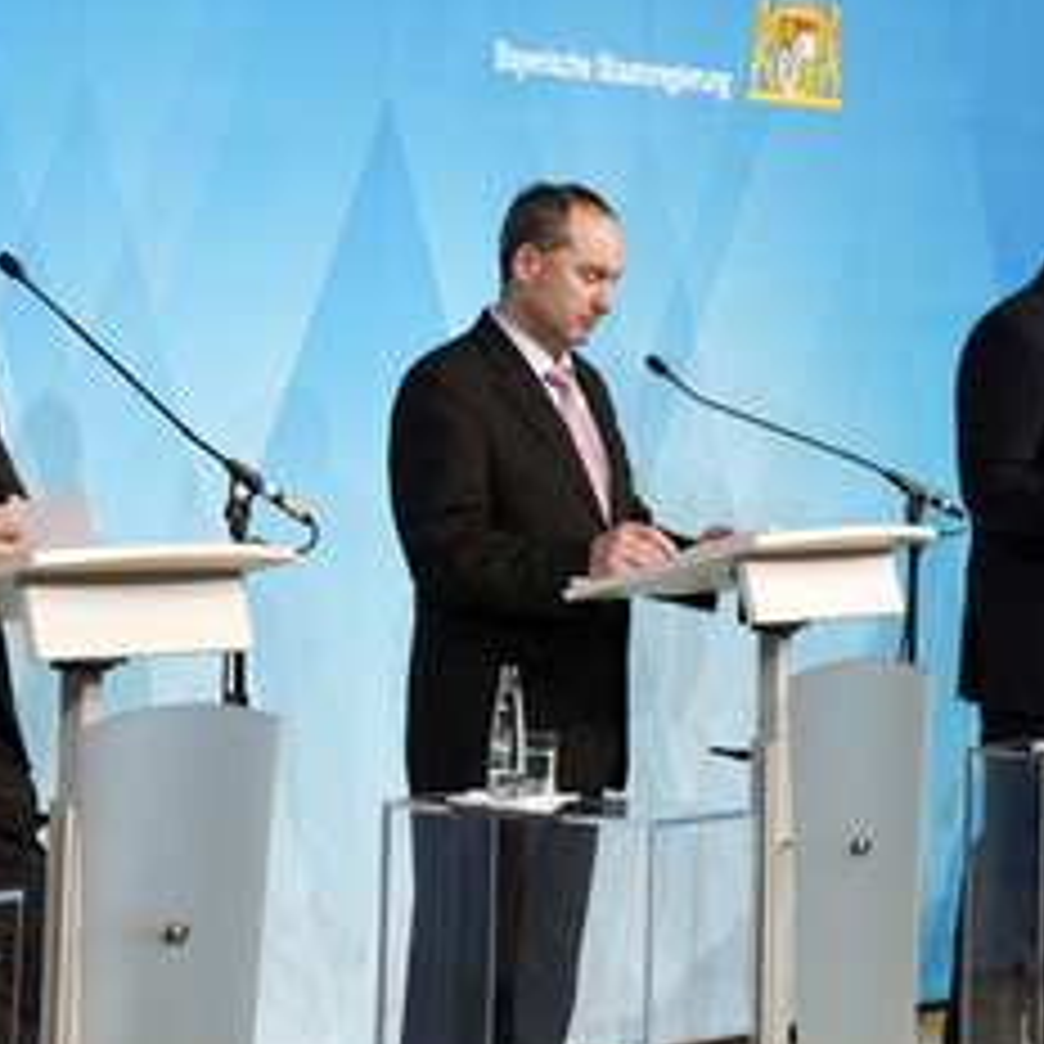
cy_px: 486
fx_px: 5186
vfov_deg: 11.5
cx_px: 632
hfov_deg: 11.5
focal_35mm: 152
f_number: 6.3
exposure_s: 1/125
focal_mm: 92
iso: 1600
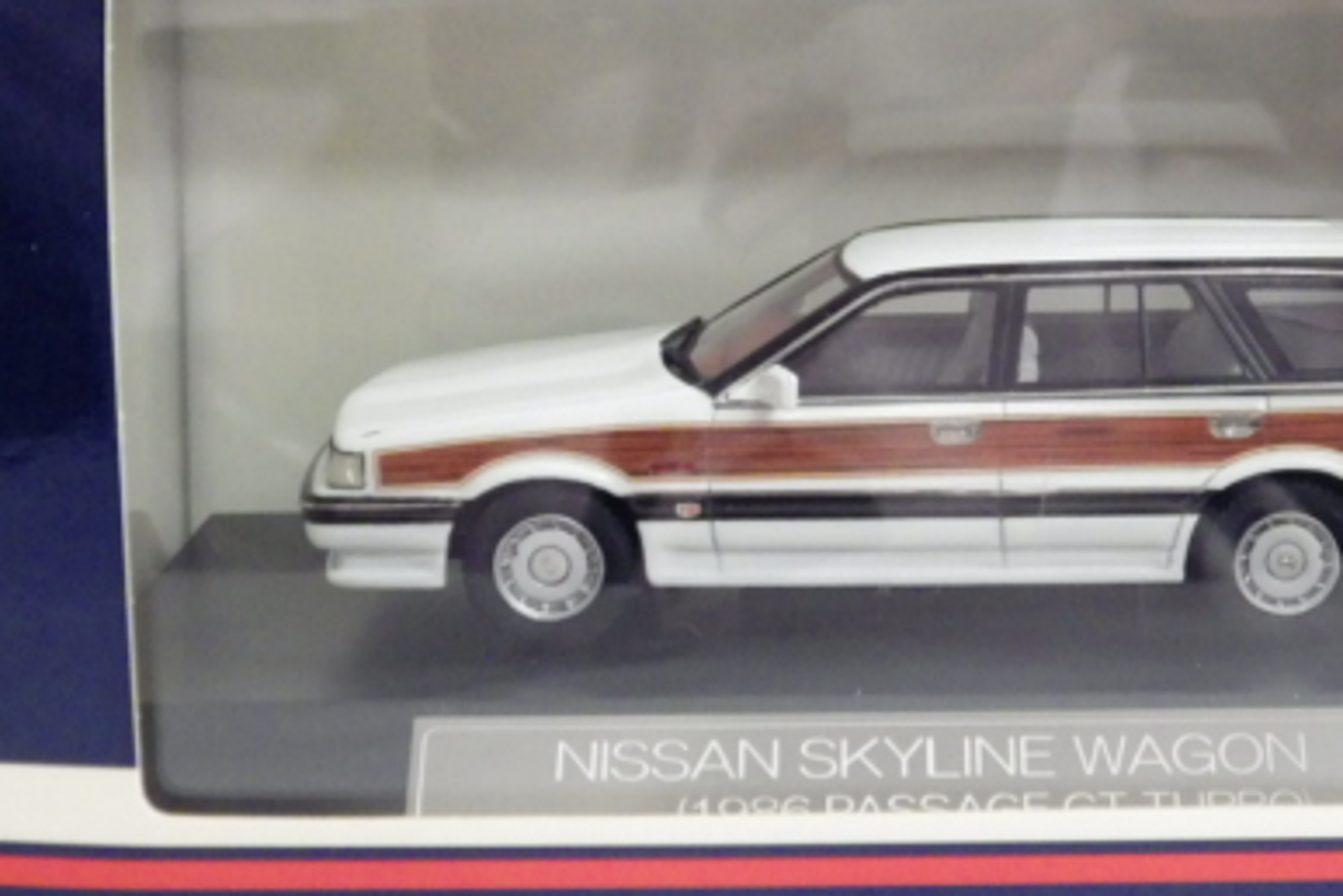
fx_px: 3208
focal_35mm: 86
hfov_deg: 23.5
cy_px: 354
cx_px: 930
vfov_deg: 15.9
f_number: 3.8
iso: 800
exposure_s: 1/40
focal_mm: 9
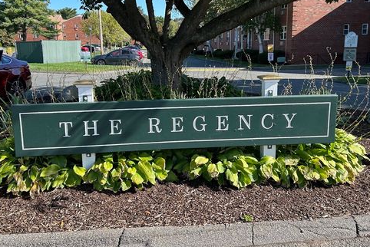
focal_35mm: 28
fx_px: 288
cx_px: 182
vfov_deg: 46.5
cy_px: 122
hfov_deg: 65.4
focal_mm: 5.7
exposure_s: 1/1266
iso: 50
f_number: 1.5
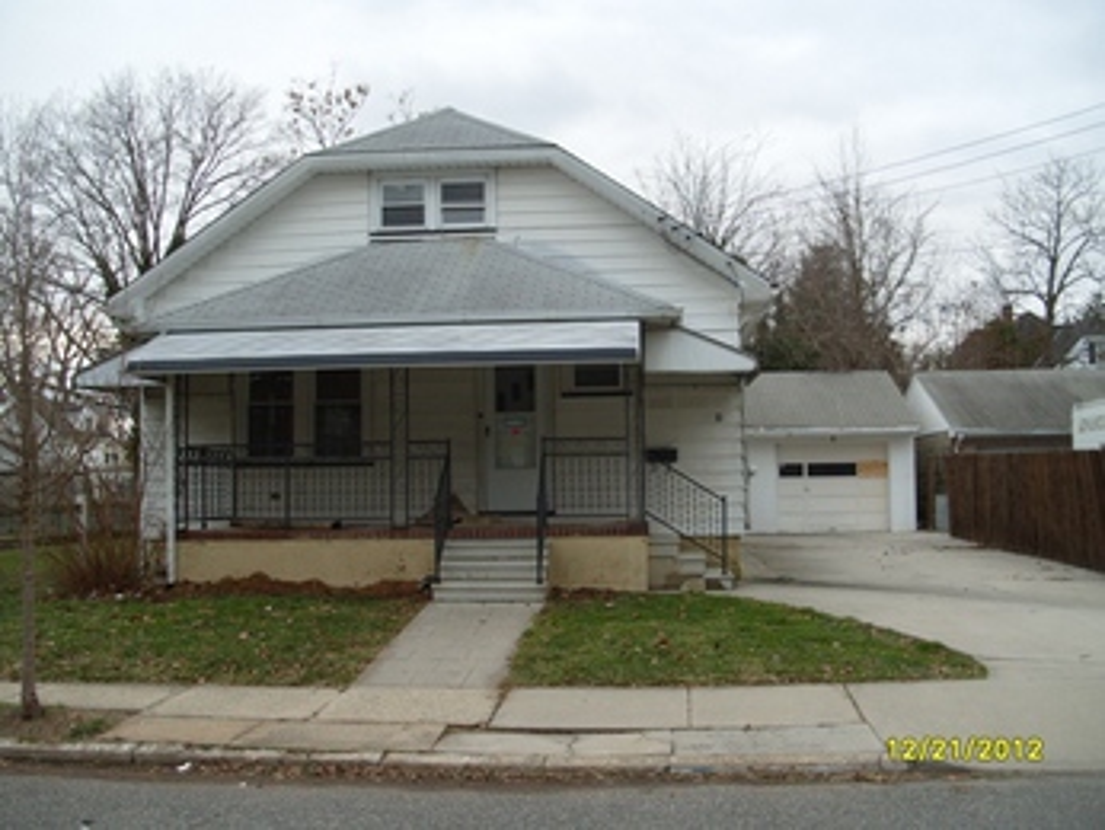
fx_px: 1118
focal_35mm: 35
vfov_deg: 40.7
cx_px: 552
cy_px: 415
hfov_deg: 52.6
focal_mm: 7.8
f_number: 2.8
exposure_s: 1/90
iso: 100
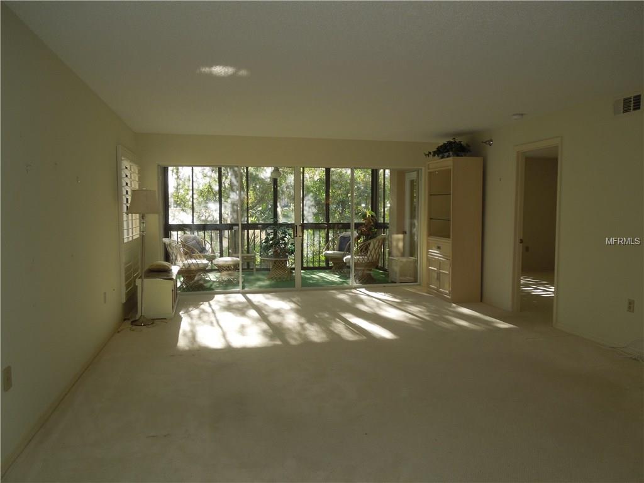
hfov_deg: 69.4
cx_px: 322
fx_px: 465
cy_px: 242
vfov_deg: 54.9
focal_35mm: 25
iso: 100
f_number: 3.3
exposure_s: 1/125
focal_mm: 4.5
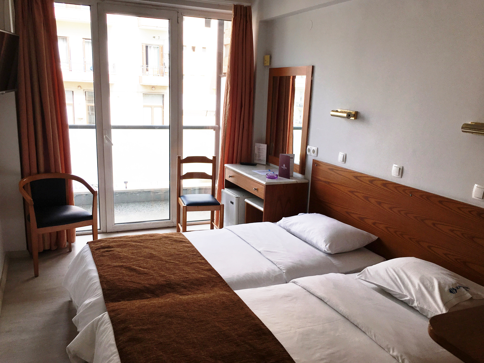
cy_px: 182
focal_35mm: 29
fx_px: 405
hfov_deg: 61.7
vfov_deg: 48.2
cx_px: 242
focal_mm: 4.15
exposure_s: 1/118
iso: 25
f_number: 2.2
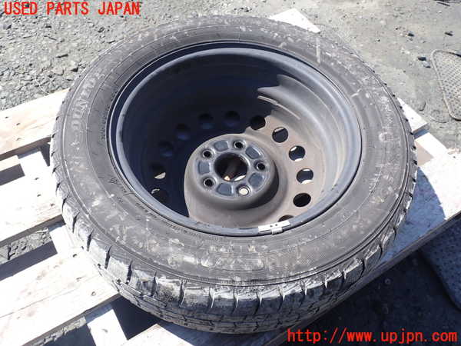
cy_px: 173
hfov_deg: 60.0
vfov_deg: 46.8
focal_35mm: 30
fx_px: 400
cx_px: 230
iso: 100
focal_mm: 5.4
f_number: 3.2
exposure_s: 1/400
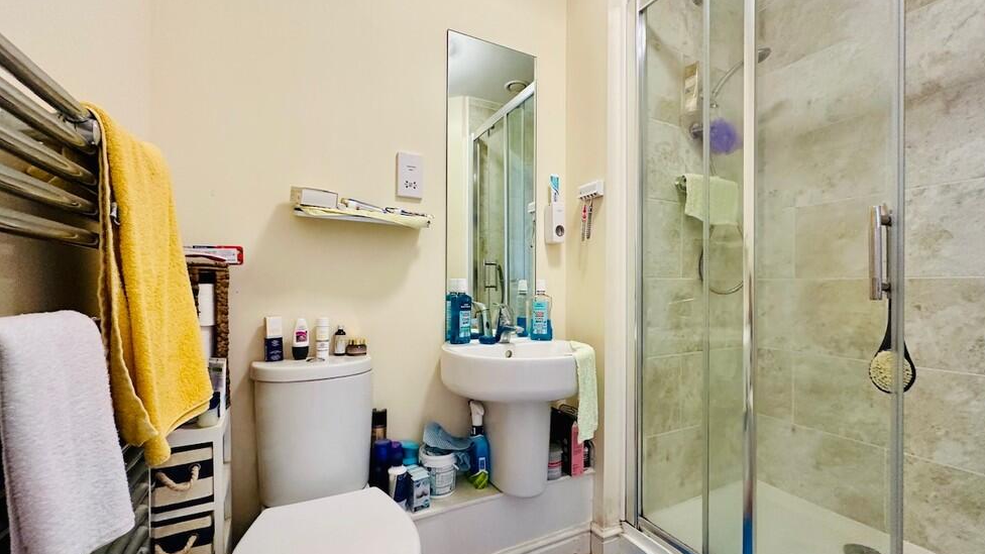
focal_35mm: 16
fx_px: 418
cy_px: 287
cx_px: 500
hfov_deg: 99.4
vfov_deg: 67.1
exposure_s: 1/50
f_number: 2.2
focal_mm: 2.22
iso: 320
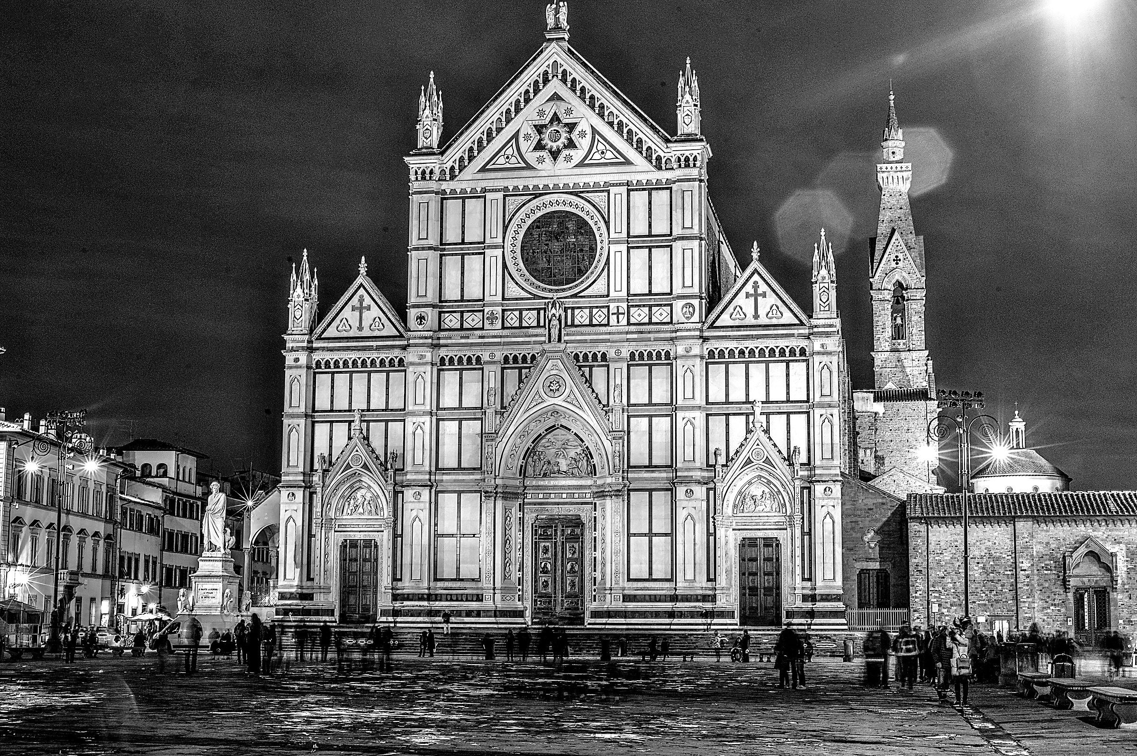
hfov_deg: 39.6
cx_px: 568
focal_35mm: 50
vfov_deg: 26.9
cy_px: 378
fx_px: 1578
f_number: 16
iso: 800
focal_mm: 50
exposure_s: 3
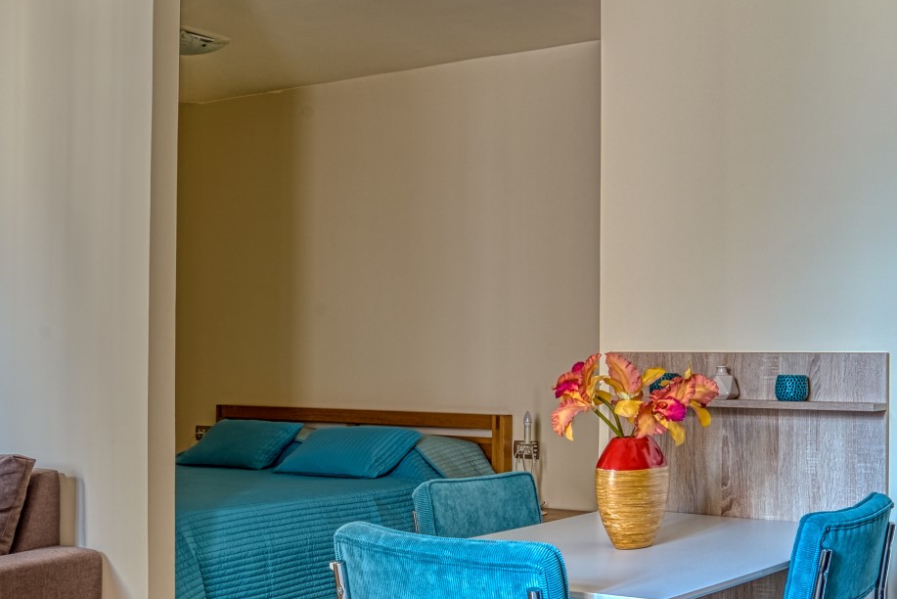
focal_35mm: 50
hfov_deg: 39.5
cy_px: 356
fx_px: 1246
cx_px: 502
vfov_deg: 27.0
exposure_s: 2
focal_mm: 18
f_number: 11
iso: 100
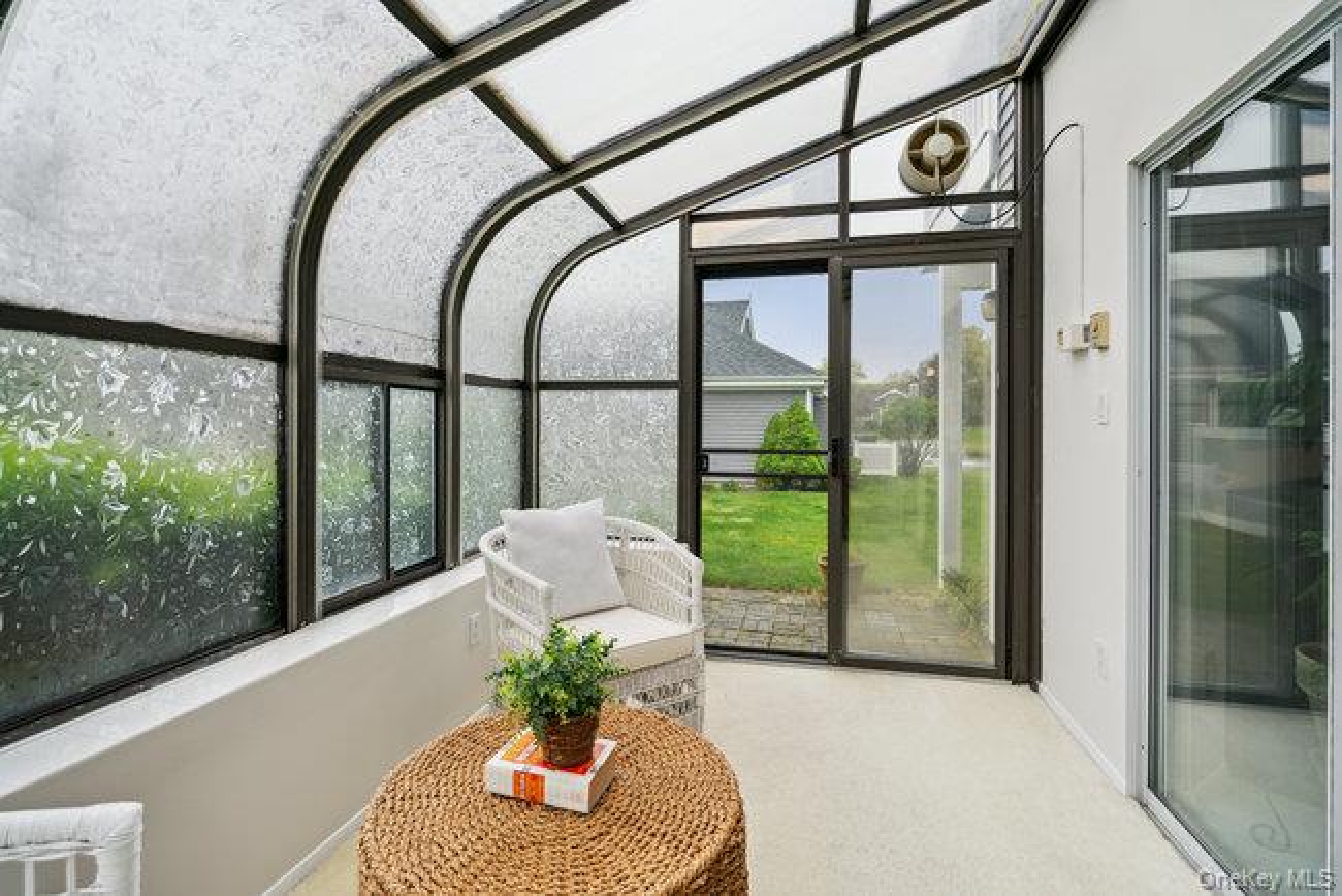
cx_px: 671
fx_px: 597
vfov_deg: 73.8
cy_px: 448
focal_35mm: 16
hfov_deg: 96.7
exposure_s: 1/80
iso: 500
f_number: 5.6
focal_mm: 16
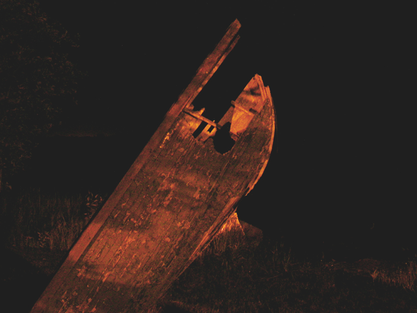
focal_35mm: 39
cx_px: 204
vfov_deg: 36.8
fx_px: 470
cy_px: 158
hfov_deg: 47.8
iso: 200
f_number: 2.6
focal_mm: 7.85
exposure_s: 9.17
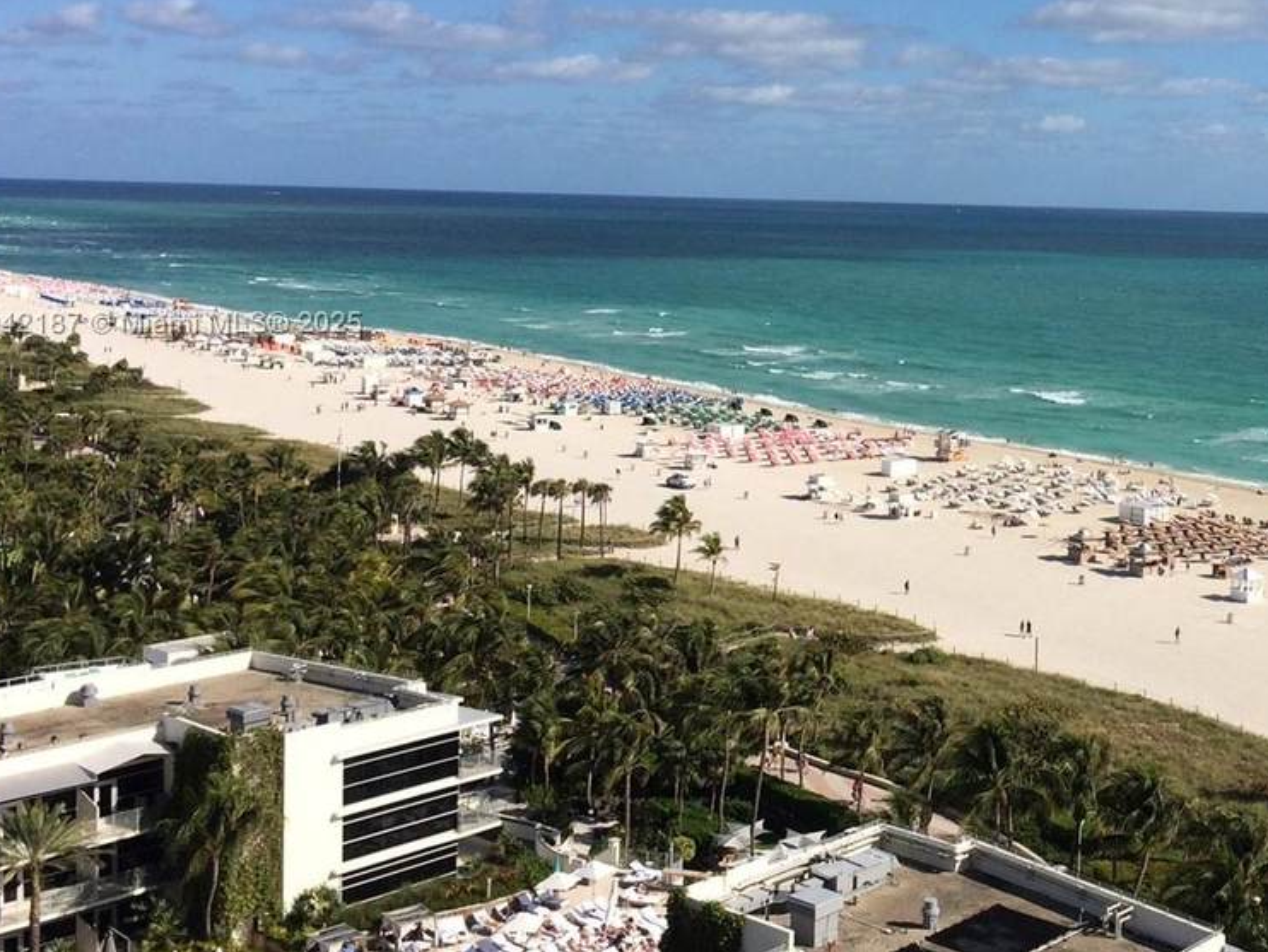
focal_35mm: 50
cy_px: 325
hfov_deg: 36.8
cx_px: 1019
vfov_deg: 28.9
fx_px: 1832
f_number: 2.2
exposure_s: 1/3731
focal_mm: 4.15
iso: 32
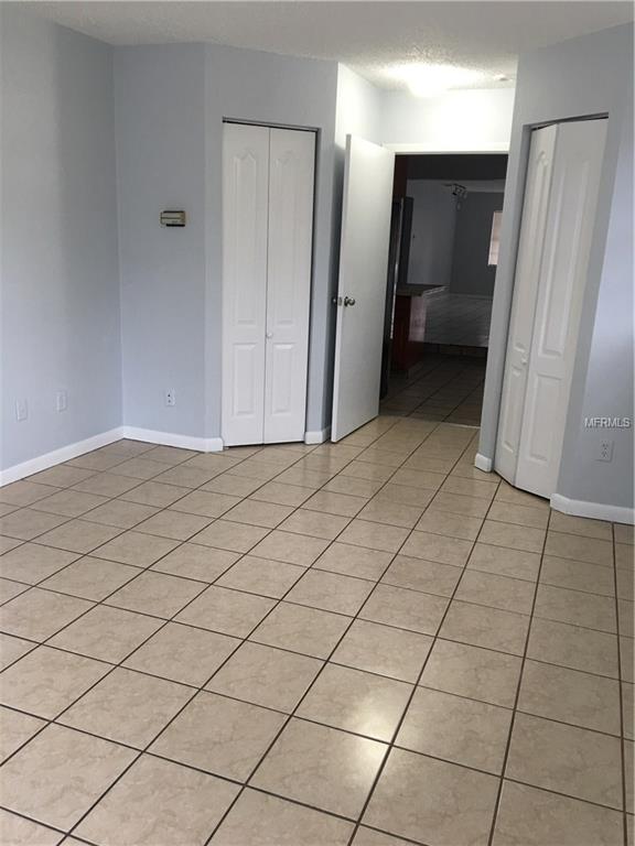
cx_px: 318
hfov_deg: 48.2
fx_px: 709
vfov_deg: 61.7
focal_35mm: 29
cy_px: 423
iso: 25
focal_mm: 4.15
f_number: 2.2
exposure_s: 1/15
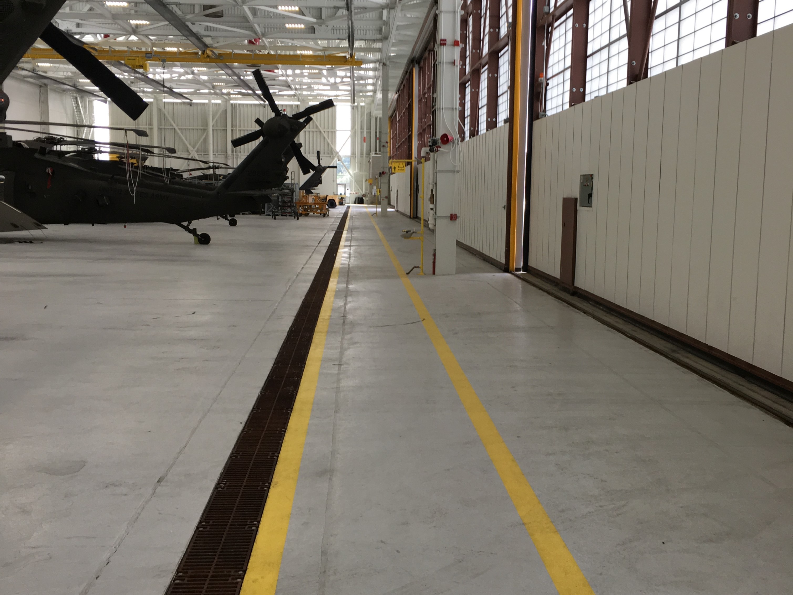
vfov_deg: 48.2
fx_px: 664
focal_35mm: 29
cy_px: 298
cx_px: 396
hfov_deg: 61.7
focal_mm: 4.15
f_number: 2.2
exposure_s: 1/120
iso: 40
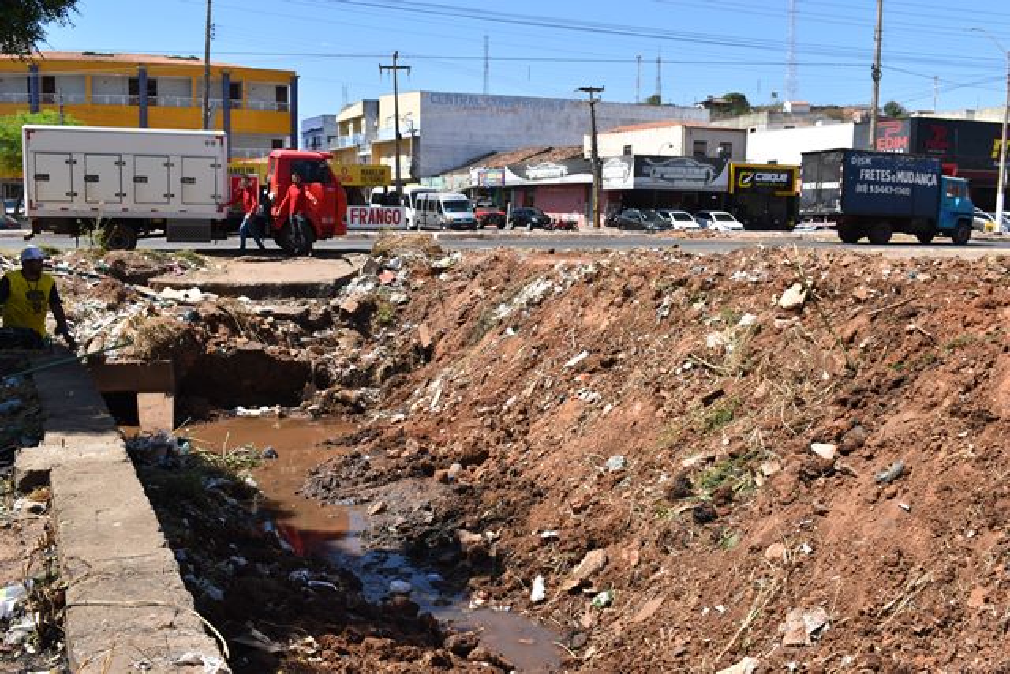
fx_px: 1010
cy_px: 337
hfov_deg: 53.1
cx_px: 505
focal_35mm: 36
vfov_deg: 36.9
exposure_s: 1/320
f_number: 9
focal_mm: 24
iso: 200
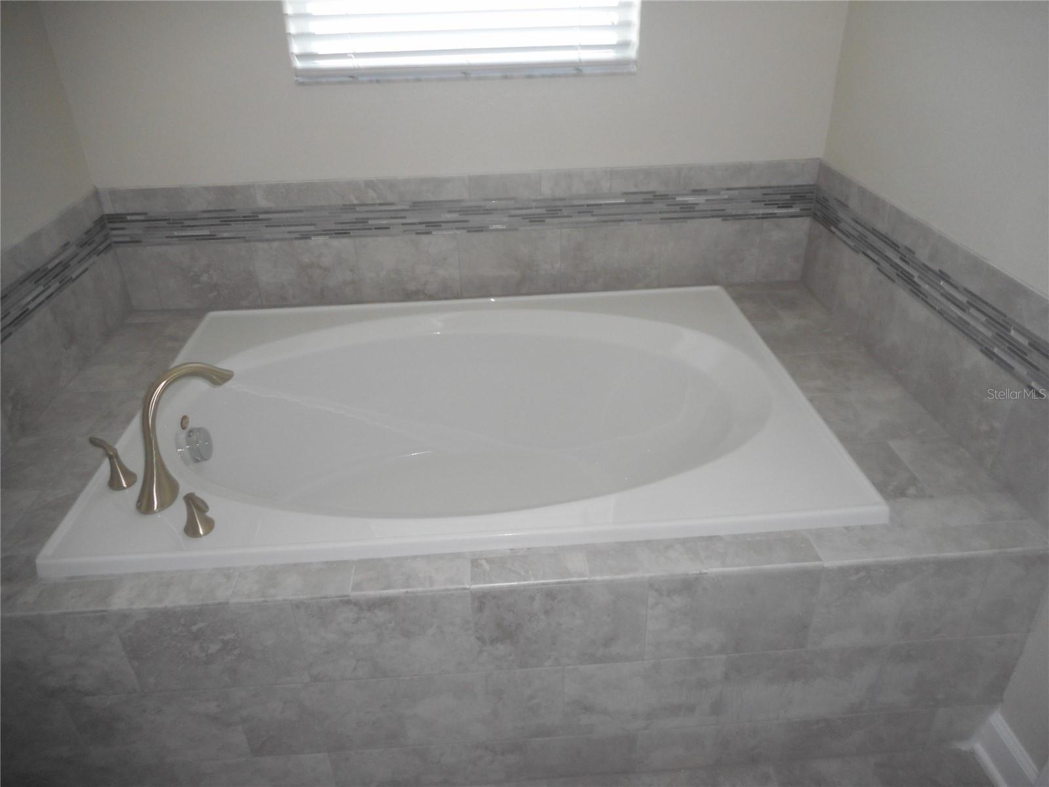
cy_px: 394
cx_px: 524
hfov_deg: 69.4
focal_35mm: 25
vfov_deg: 54.9
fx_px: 758
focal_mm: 4.5
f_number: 3.7
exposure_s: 1/25
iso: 200
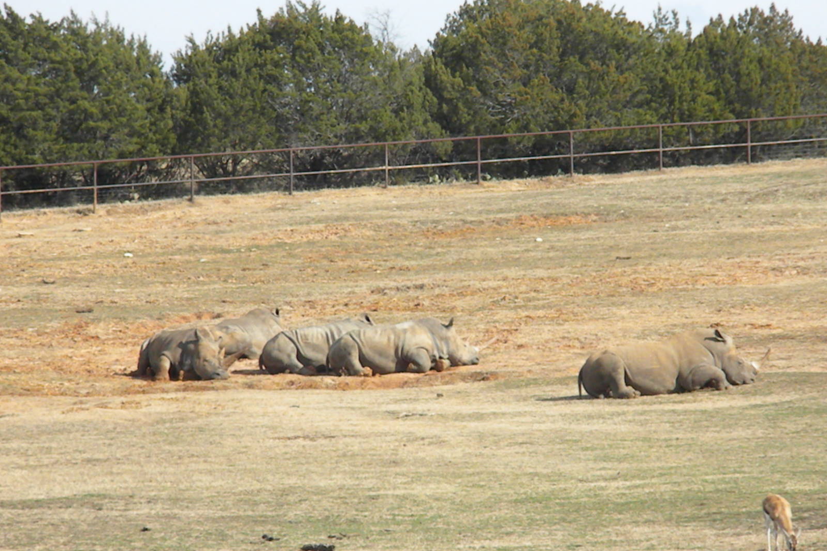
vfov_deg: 5.1
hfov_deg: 7.6
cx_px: 414
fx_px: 6224
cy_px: 302
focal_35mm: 271
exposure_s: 1/300
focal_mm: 46.2
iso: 640
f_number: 14
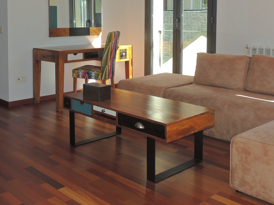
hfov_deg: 41.2
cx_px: 78
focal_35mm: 45
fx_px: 356
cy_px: 41
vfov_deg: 31.4
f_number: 3.1
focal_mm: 4.9
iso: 100
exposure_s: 1/160
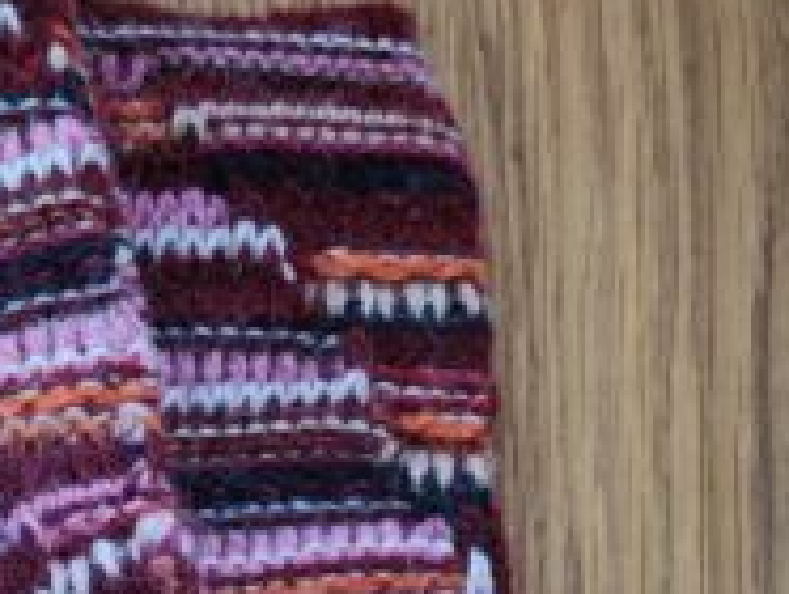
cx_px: 93
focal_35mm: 66
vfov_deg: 21.7
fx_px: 1506
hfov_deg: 28.3
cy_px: 560
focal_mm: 5
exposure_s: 1/25
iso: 1000
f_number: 1.8
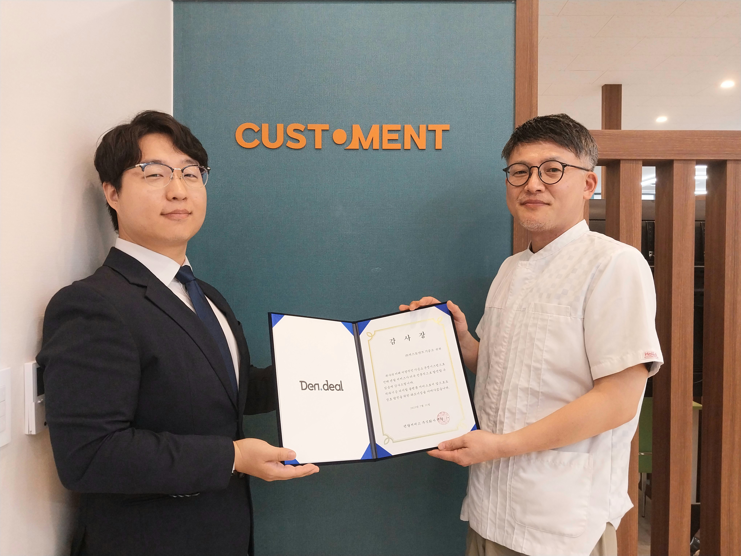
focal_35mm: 26
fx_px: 557
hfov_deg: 67.3
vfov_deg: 53.1
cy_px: 278
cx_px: 370
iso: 125
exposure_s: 1/60.2
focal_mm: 4
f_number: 1.8
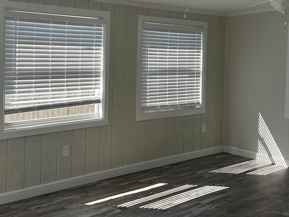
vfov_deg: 30.0
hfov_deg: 39.4
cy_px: 66
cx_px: 107
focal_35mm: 48
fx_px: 401
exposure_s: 1/497
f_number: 1.5
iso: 50
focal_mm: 5.7
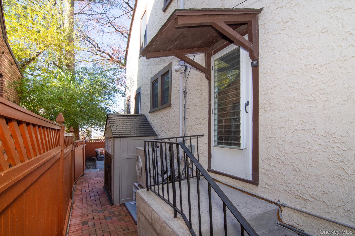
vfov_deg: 72.0
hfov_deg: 95.0
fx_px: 163
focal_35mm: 16
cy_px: 118
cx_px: 178
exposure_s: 1/125
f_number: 11
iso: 640
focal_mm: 11
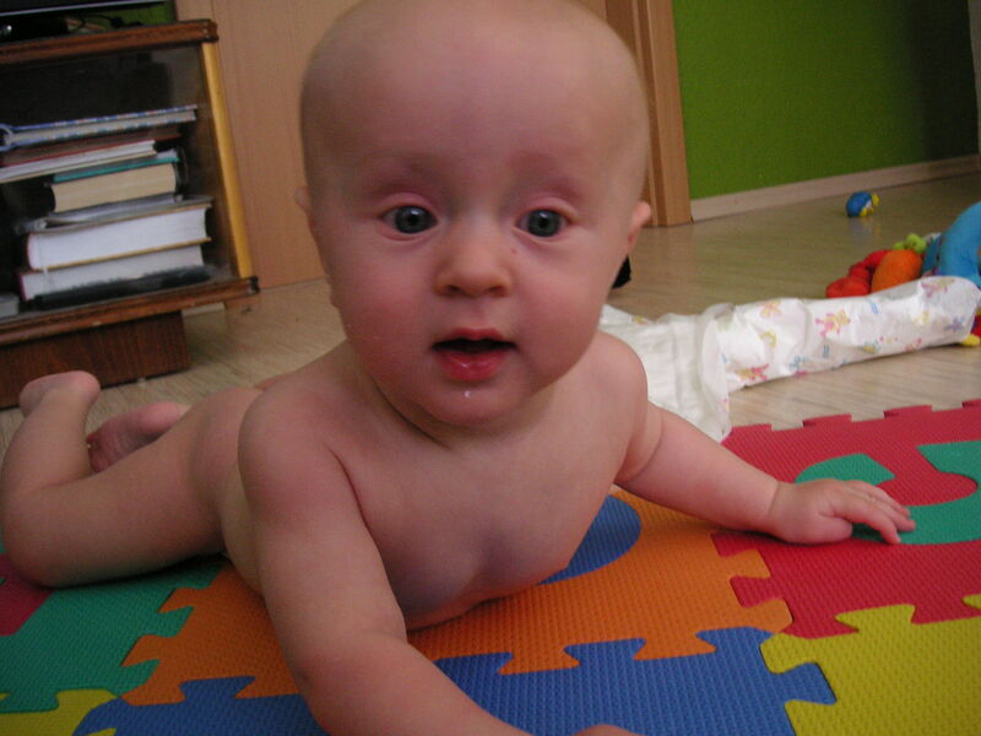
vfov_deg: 38.7
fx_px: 1049
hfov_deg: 50.1
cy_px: 368
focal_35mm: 37
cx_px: 490
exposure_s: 1/45
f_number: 2.8
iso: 100
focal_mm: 6.1
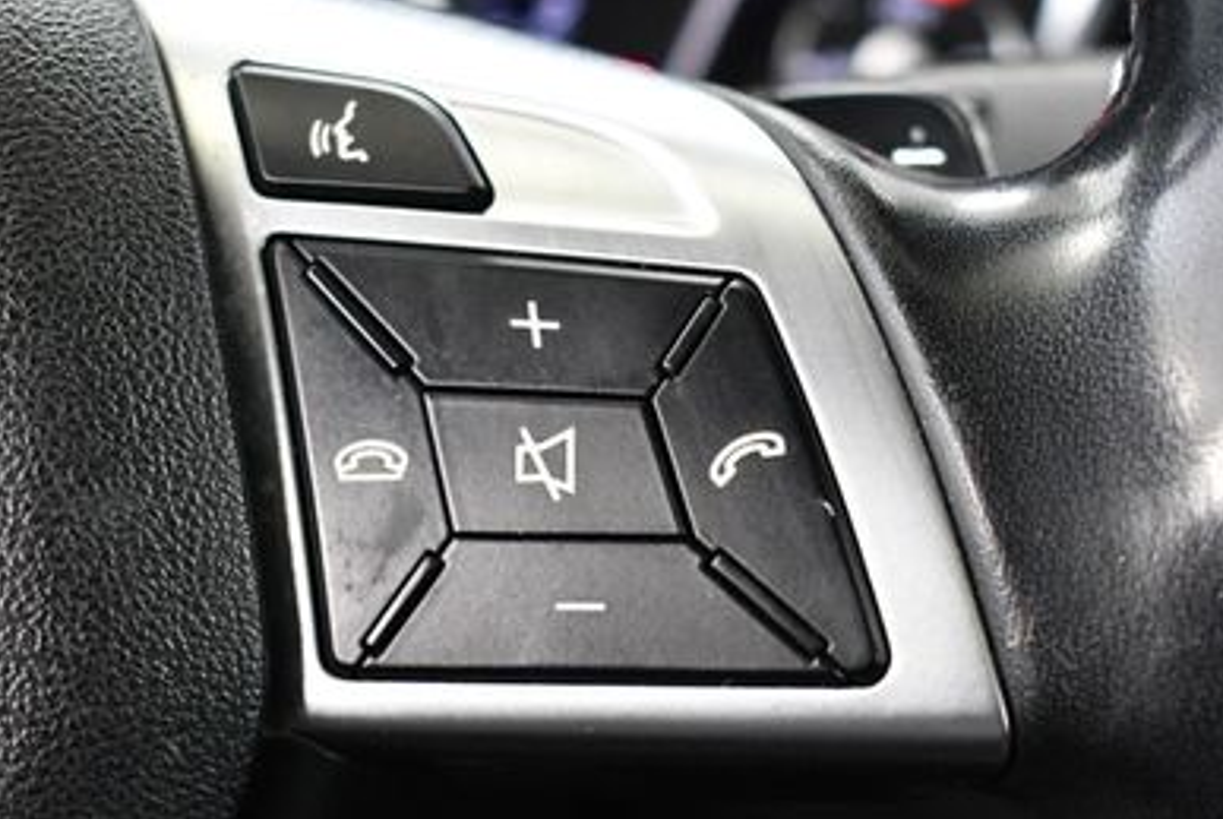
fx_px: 2925
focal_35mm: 86
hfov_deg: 23.6
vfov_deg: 15.9
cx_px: 594
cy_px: 566
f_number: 4
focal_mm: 26
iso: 3200
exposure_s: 1/60
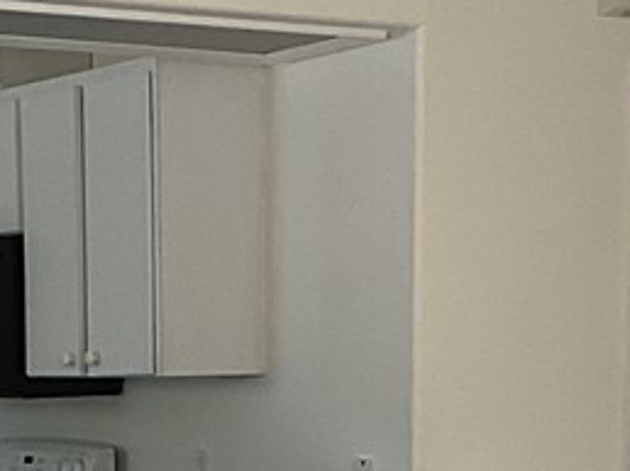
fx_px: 3273
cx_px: 159
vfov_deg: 7.9
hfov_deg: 11.0
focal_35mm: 180
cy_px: 891
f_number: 1.8
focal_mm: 3
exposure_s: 1/120
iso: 32
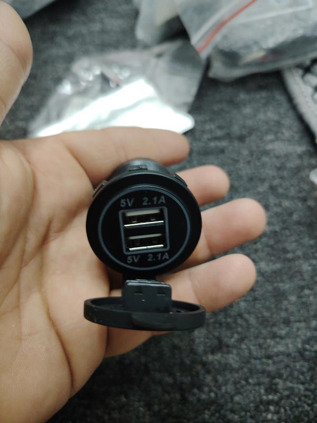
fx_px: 293
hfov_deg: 56.8
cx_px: 158
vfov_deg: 71.6
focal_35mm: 24
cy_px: 212
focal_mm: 5.25
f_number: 1.75
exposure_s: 1/33.3
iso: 817
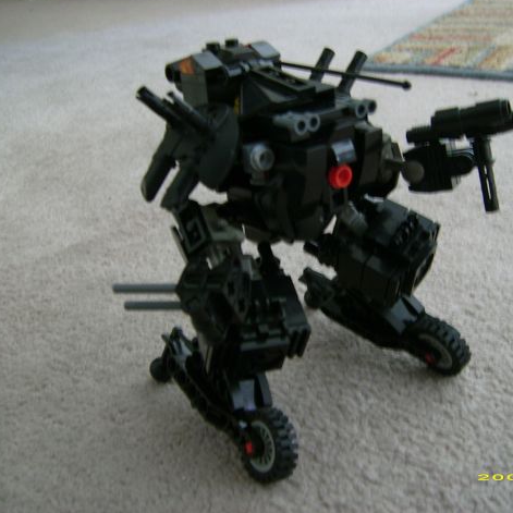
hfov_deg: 39.9
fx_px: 704
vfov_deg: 40.0
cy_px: 254
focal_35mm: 42
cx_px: 304
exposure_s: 1/3
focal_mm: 5.95
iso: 50
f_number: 2.8
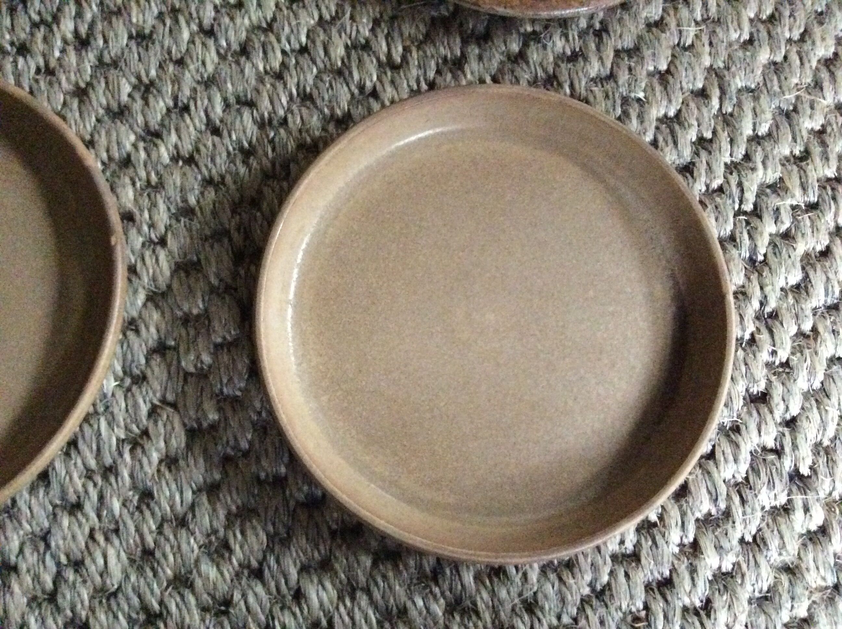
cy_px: 314
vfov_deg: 44.1
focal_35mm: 32
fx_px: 777
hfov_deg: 56.9
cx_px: 421
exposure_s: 1/17
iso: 640
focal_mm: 3.3
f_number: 2.4
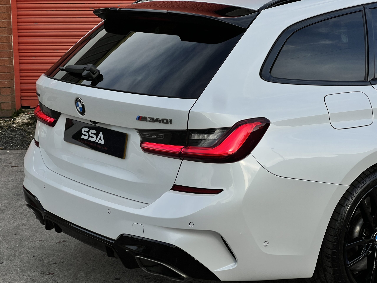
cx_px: 188
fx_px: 839
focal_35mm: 77
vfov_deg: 19.1
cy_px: 142
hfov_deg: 25.3
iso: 32
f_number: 2.8
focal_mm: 9
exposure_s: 1/585
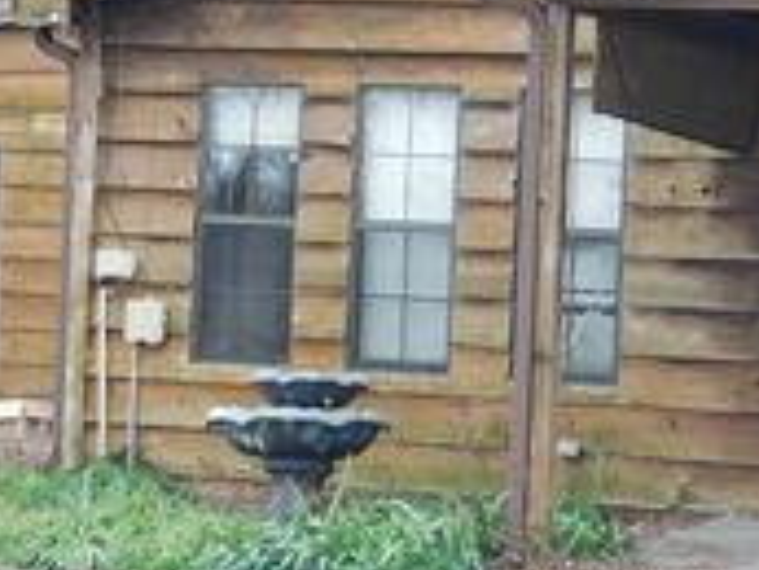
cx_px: 772
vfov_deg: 11.4
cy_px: 226
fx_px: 2852
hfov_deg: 14.9
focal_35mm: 130
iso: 125
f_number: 3.7
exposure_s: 1/125
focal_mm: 8
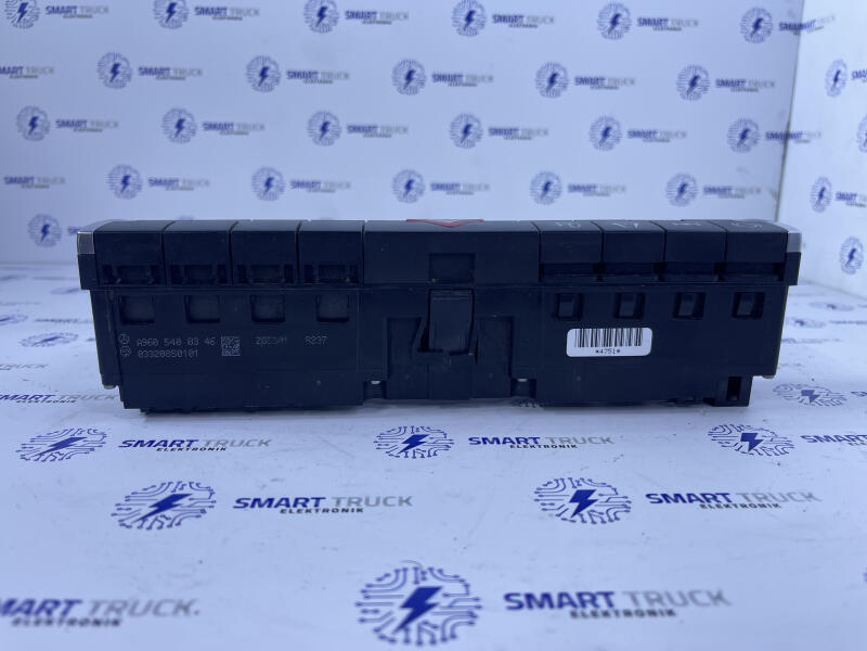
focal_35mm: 25
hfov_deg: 69.4
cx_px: 434
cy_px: 326
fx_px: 626
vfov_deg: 54.9
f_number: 1.6
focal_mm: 5.1
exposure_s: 1/100
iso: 64
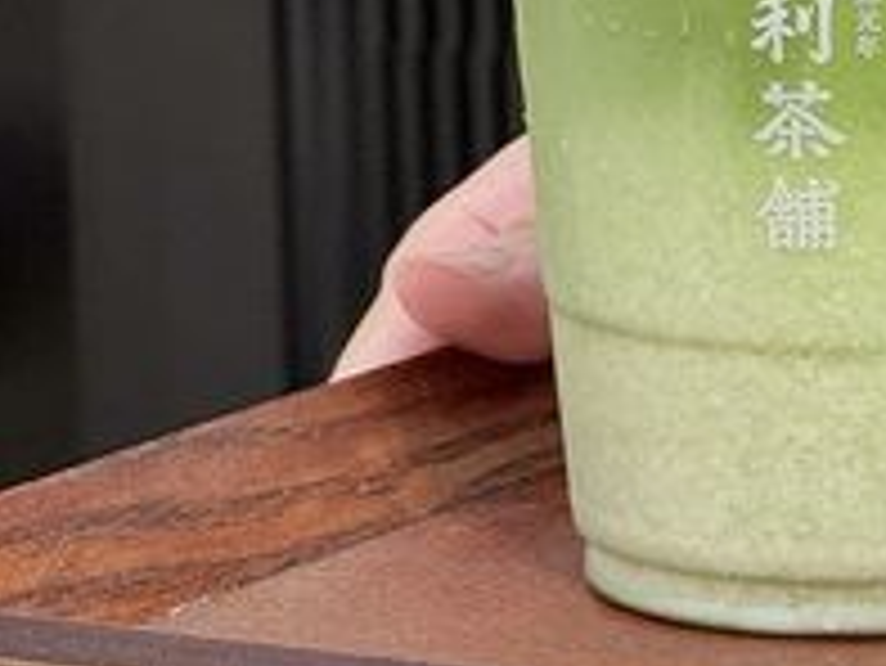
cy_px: 72
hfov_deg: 8.3
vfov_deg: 6.3
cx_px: 1345
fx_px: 5993
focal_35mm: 234
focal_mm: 9
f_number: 2.8
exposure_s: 1/60
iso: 160
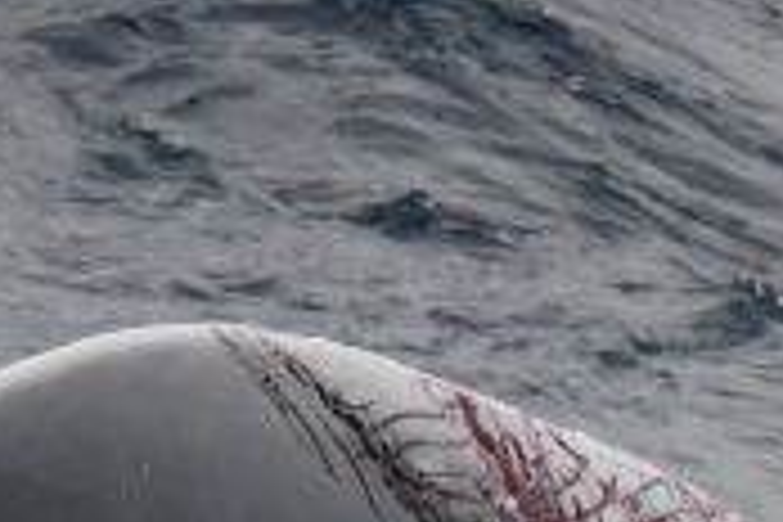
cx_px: 333
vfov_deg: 0.5
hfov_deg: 0.7
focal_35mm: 2760
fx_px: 60025
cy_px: 943
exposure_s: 1/2000
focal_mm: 400
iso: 400
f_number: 8
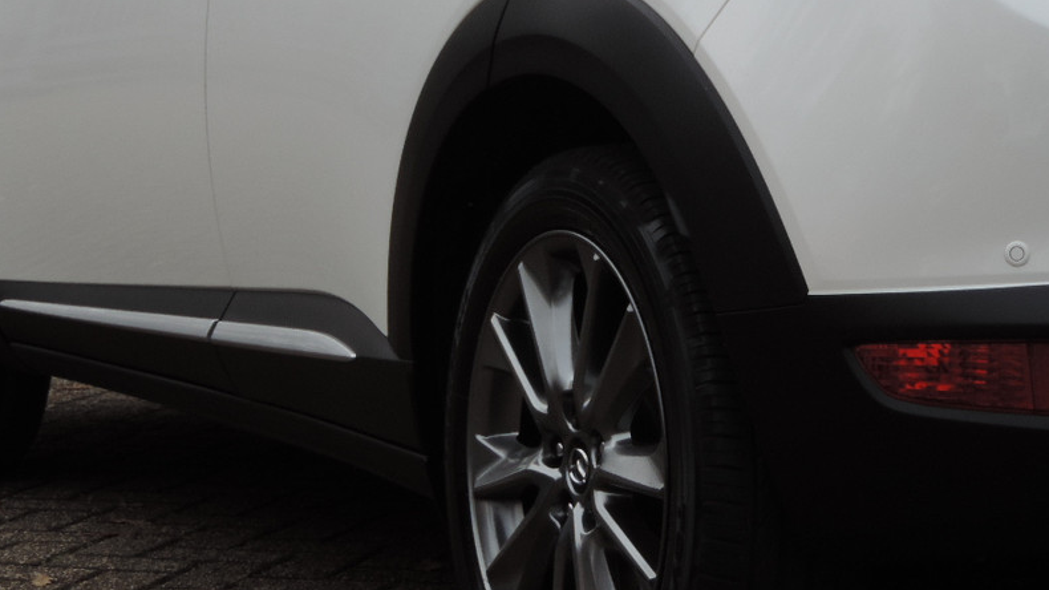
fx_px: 4144
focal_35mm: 149
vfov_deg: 8.1
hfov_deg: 14.4
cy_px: -29
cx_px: 643
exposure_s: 1/320
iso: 80
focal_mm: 13.3
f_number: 3.9
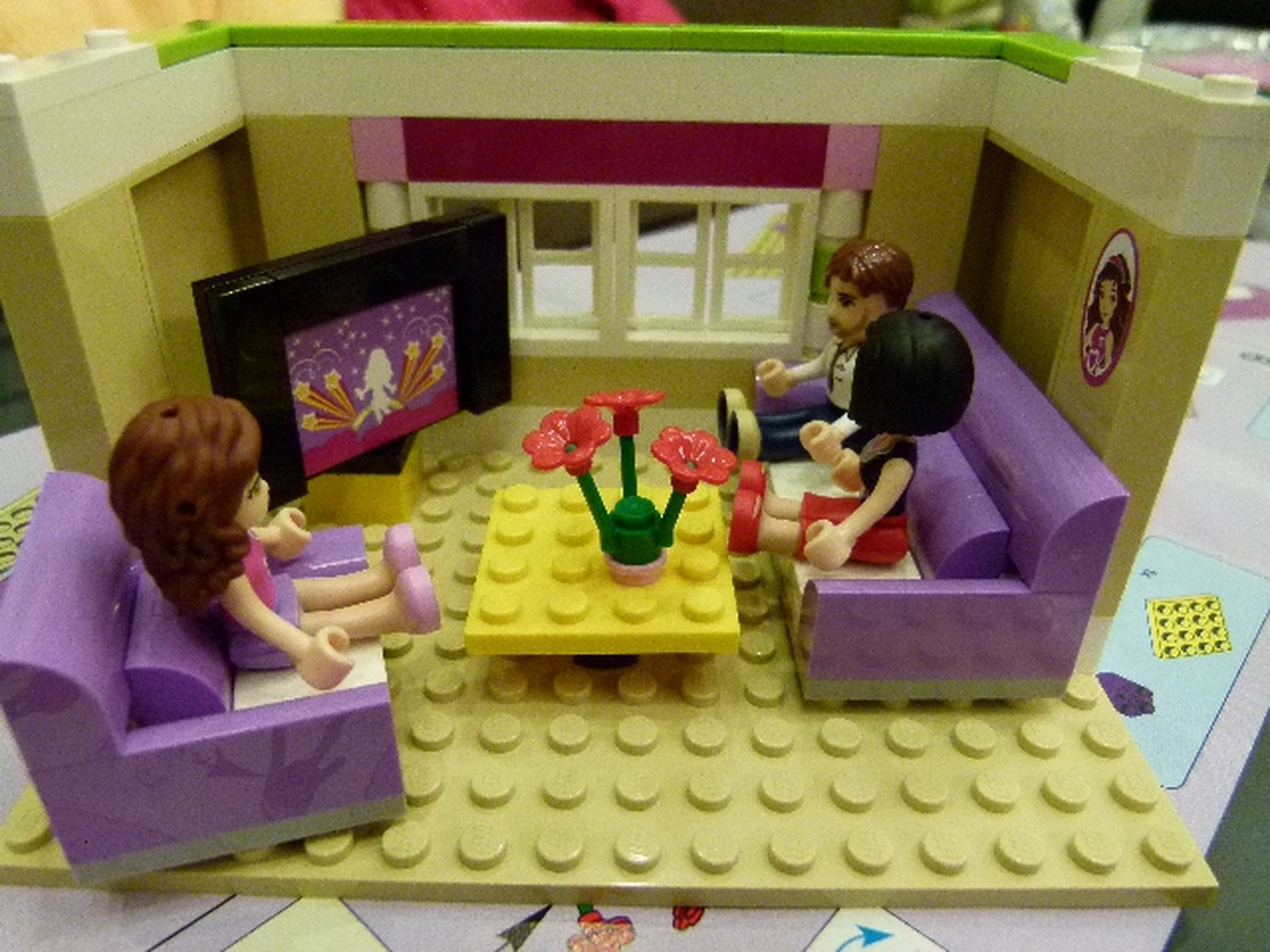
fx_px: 917
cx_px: 635
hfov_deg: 69.4
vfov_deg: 54.9
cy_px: 476
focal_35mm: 25
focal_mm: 4.5
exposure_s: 1/50
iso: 400
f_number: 2.8
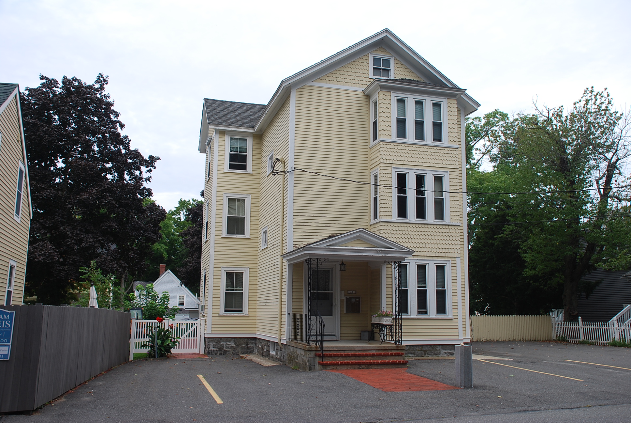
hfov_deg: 57.2
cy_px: 212
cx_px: 316
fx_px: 579
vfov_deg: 40.1
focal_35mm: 33
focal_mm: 22
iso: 100
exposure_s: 1/200
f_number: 7.1
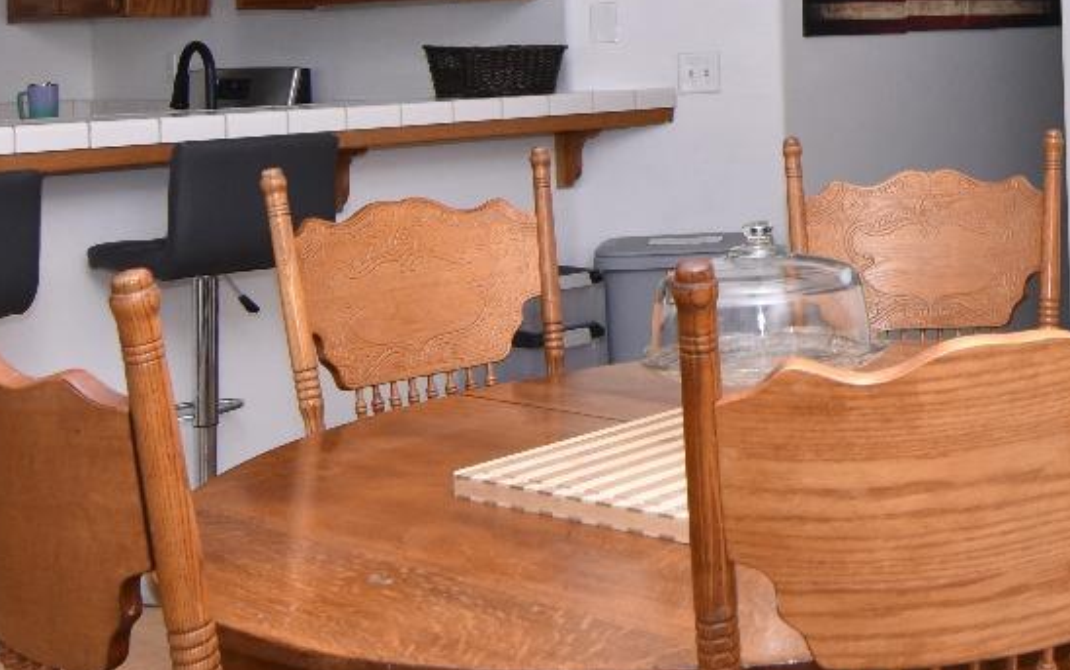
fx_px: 1587
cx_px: 1049
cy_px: -16
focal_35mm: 54
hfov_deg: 34.2
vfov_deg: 22.8
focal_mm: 13
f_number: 7.1
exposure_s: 1/250
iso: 400
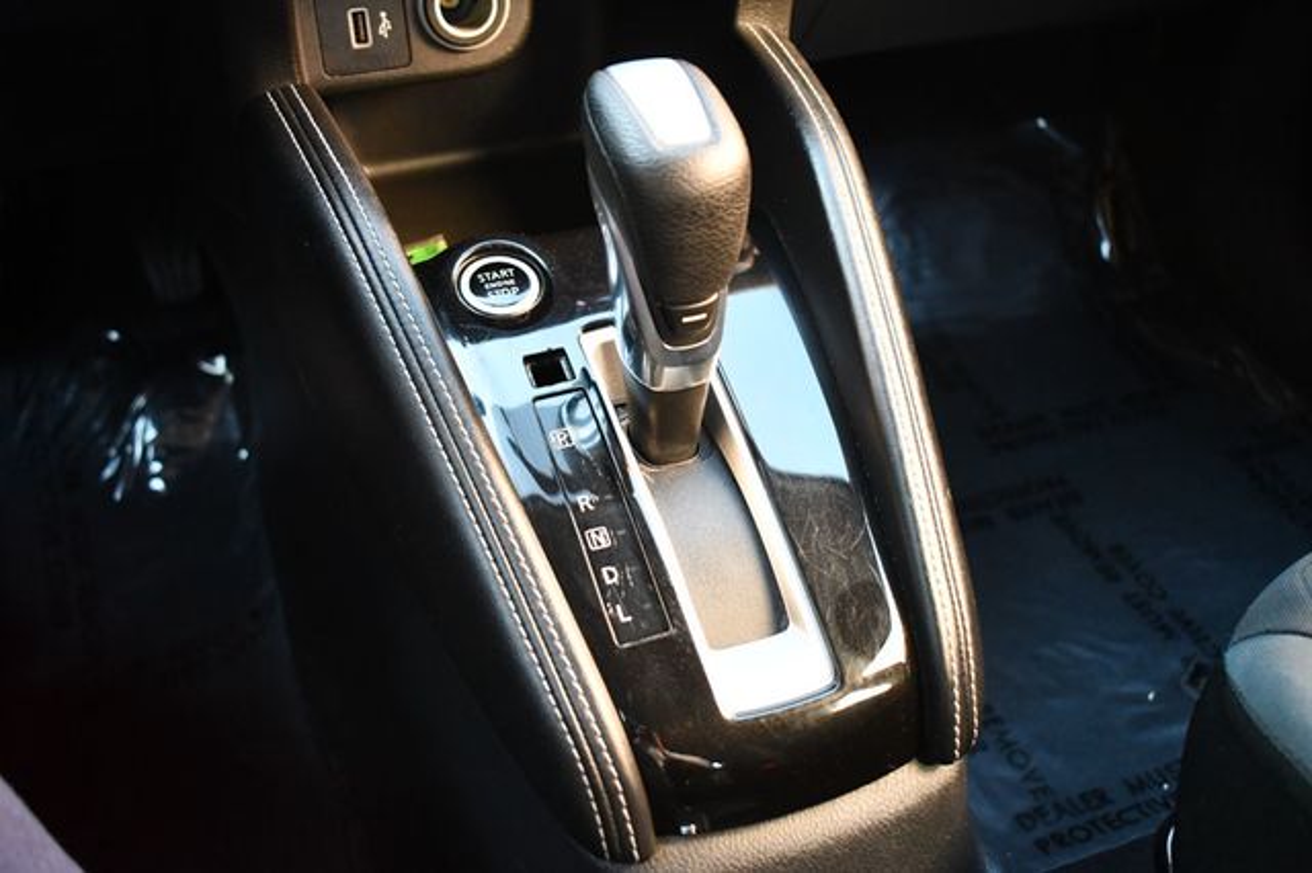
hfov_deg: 53.2
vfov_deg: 36.8
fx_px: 1311
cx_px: 656
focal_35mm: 36
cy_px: 436
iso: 3200
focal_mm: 24
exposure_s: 1/100
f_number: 4
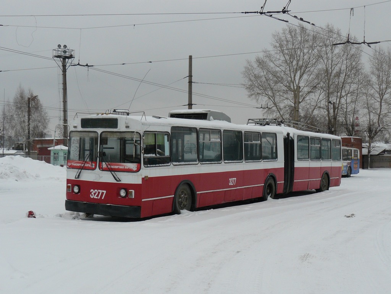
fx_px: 520
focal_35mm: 46
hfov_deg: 41.2
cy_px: 147
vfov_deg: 31.5
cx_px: 196
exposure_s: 1/125
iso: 100
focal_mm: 7.7
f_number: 4
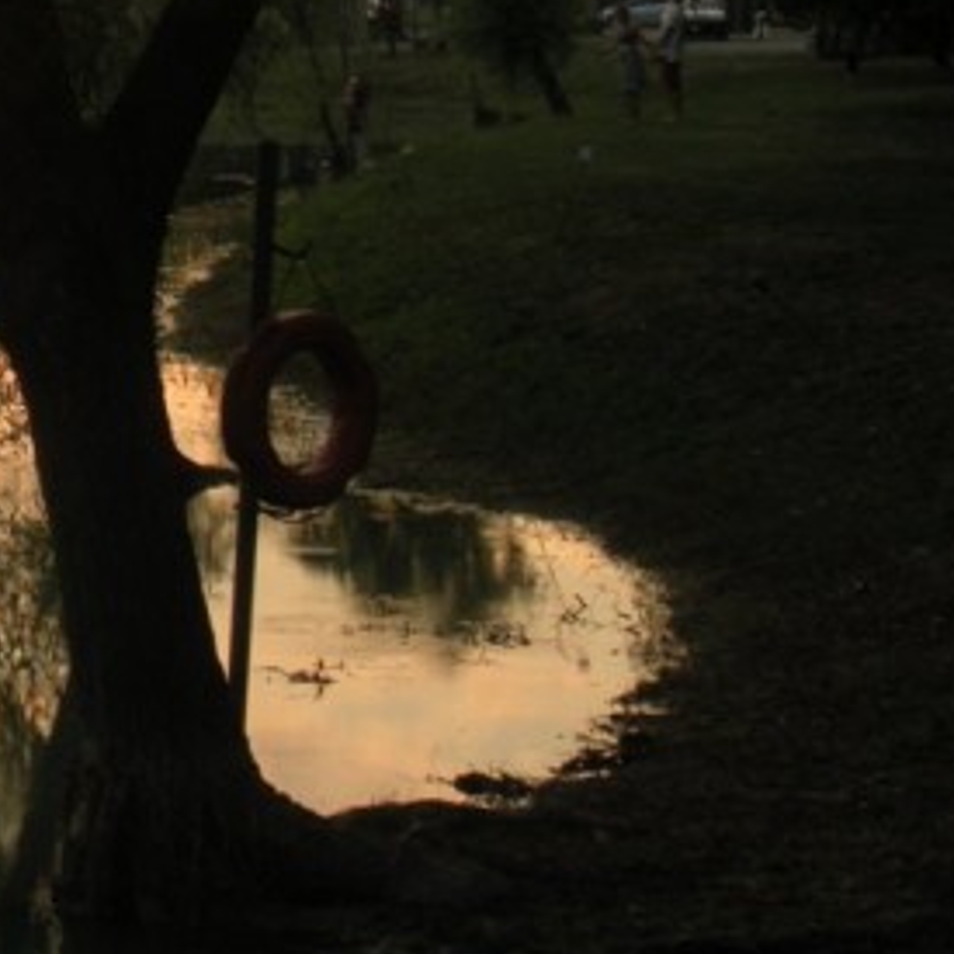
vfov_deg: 13.5
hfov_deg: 13.1
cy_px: 88
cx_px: -331
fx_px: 3991
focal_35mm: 128
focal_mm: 9.1
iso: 64
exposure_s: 1/83.7
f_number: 4.4
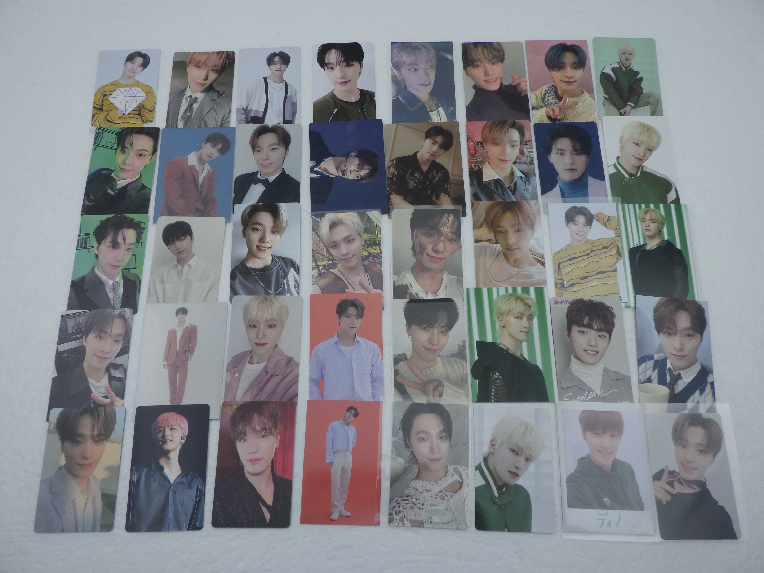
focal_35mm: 28
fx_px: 618
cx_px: 382
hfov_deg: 63.4
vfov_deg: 49.7
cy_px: 286
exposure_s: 1/60
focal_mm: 5
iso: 125
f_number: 3.5
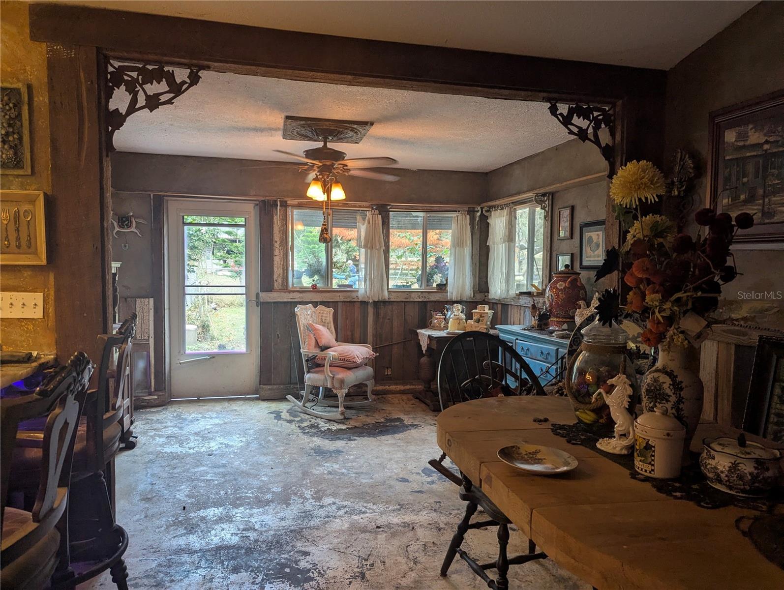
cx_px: 392
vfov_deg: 56.9
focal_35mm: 24
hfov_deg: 71.5
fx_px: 544
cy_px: 295
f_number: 1.85
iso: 191
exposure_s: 1/120
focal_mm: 6.81
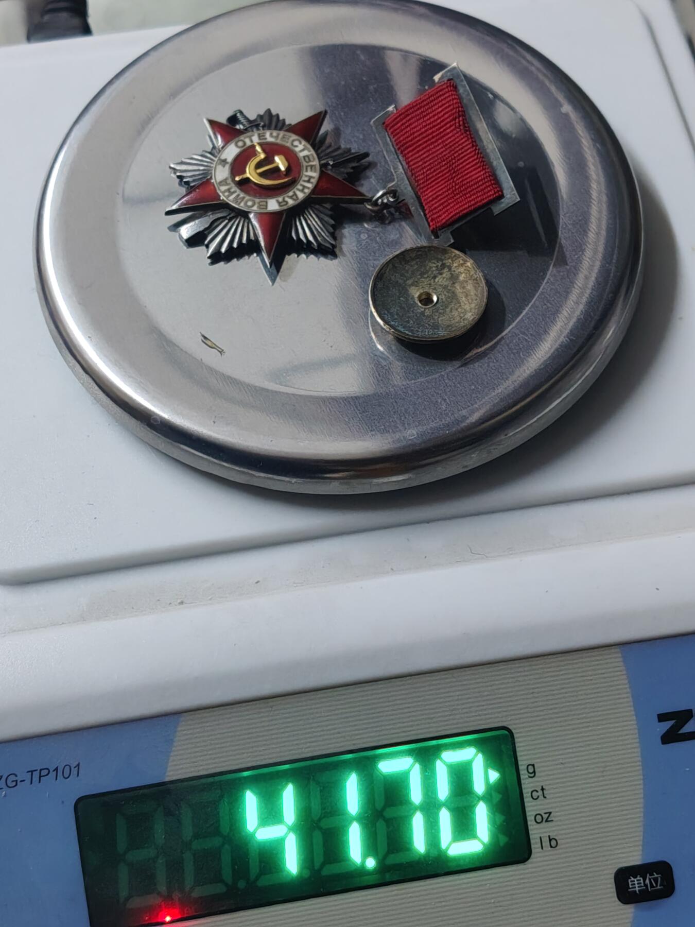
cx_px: 348
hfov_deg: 28.6
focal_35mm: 51
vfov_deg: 37.5
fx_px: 1365
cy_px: 464
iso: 602
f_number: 1.88
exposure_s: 1/50
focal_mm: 4.84
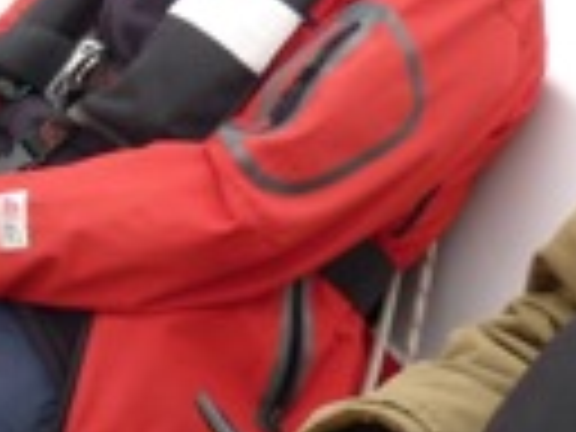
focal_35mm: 113
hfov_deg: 17.2
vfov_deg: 13.0
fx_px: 1880
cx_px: 99
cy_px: 27
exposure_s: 1/250
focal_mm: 5.5
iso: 80
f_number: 2.8
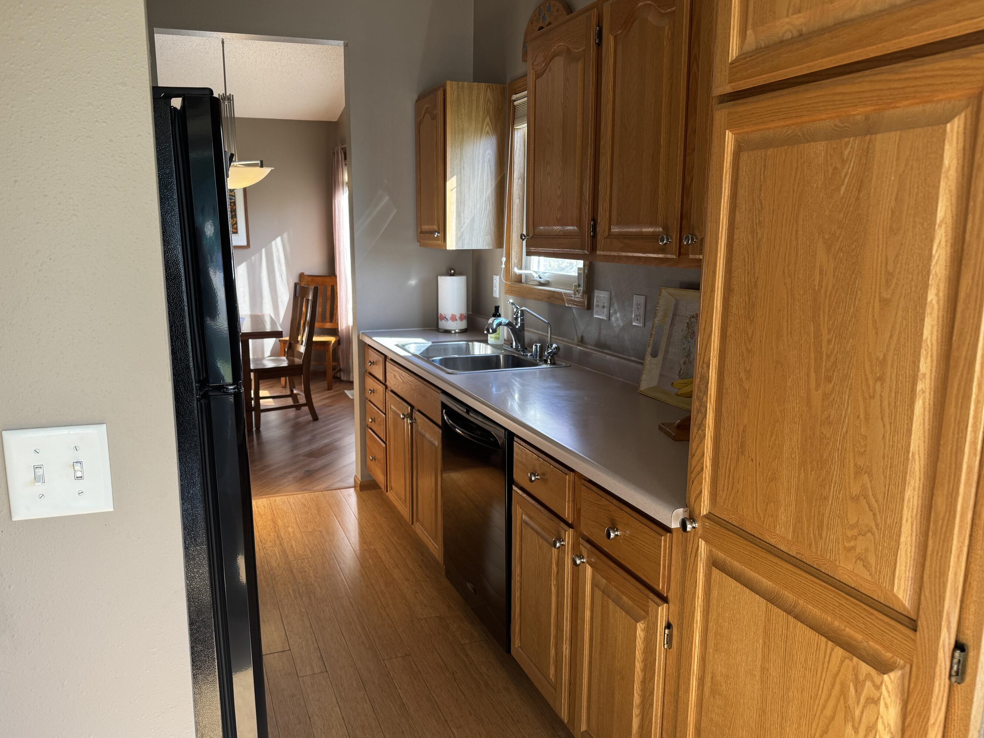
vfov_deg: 51.3
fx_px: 767
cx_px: 445
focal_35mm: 27
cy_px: 383
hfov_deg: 65.2
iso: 100
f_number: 1.78
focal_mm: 6.76
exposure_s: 1/121
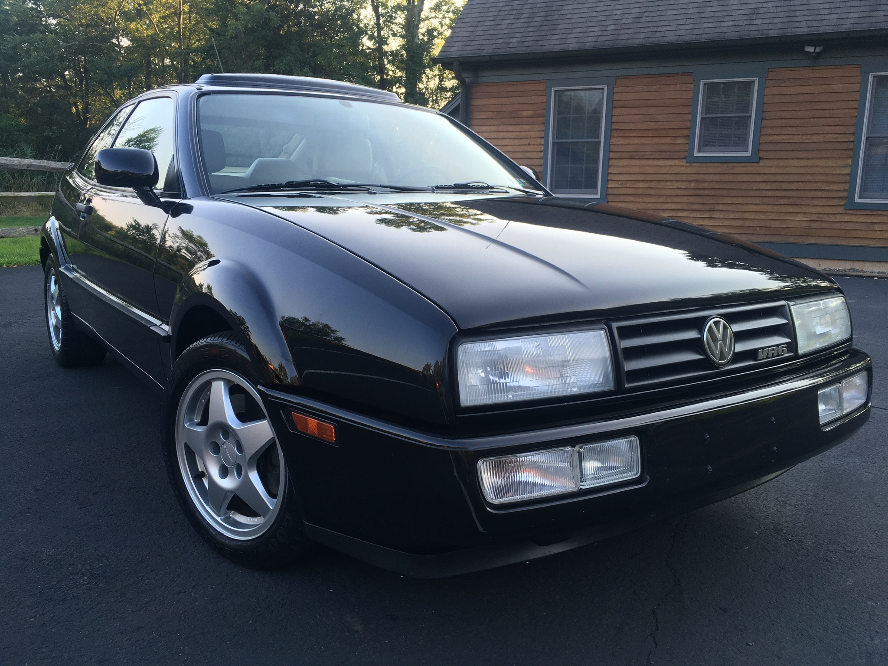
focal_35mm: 29
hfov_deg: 61.7
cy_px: 333
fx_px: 744
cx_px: 444
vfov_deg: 48.2
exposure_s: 1/120
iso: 32
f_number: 2.2
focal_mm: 4.15
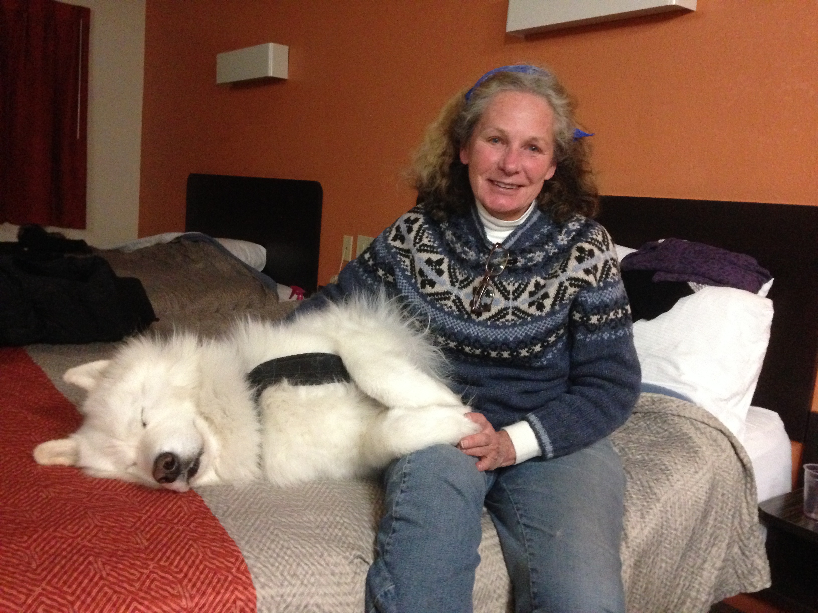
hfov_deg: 55.4
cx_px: 409
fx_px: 780
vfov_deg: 42.9
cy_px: 306
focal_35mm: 33
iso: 500
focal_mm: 4.12
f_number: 2.4
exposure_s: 1/15
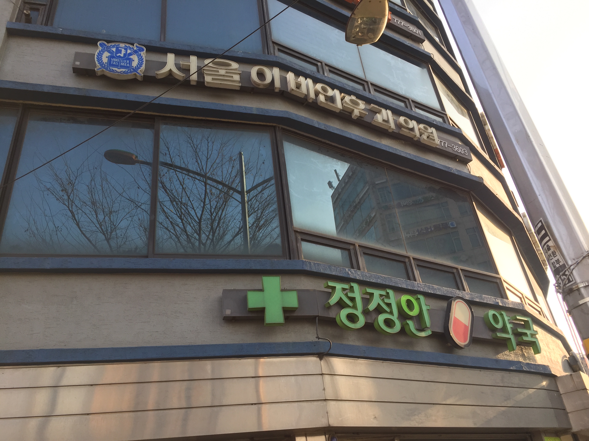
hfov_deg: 61.7
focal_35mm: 29
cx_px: 294
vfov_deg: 48.2
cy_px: 220
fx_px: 493
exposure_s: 1/271
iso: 32
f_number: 2.2
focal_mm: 4.15
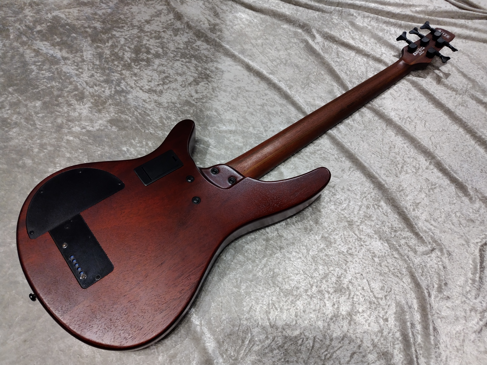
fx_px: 324
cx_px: 244
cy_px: 182
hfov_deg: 73.9
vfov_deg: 58.9
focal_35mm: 23
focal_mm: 5.5
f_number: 1.9
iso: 413
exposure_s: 1/60
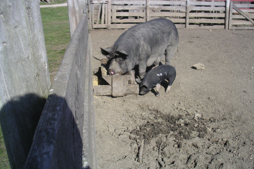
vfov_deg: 33.4
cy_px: 79
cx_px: 128
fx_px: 282
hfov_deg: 48.5
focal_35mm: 40
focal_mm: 6
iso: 50
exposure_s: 1/180
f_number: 6.7
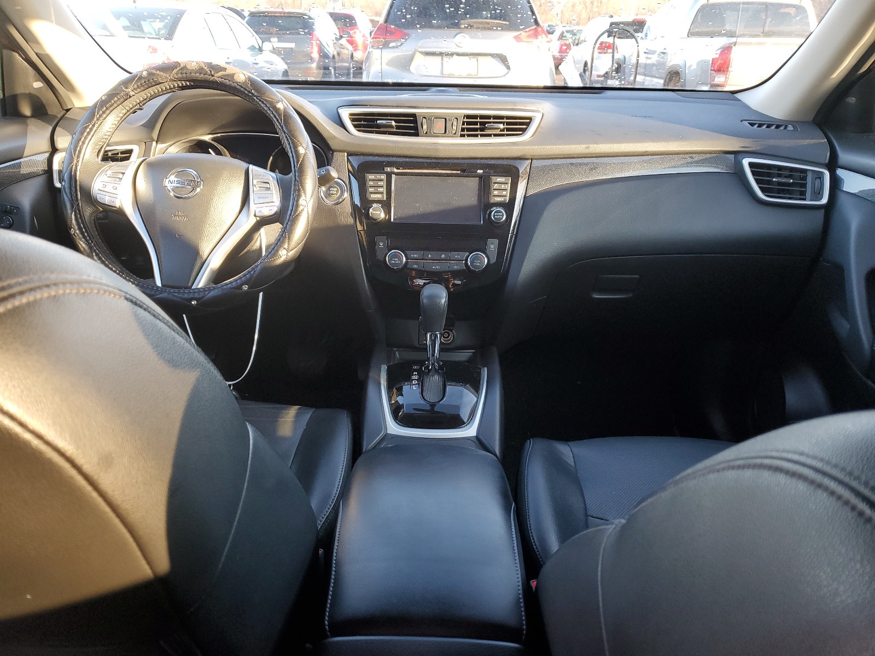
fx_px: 657
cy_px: 328
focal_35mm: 26
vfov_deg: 53.1
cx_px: 438
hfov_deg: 67.3
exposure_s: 1/120
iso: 67
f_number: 1.5
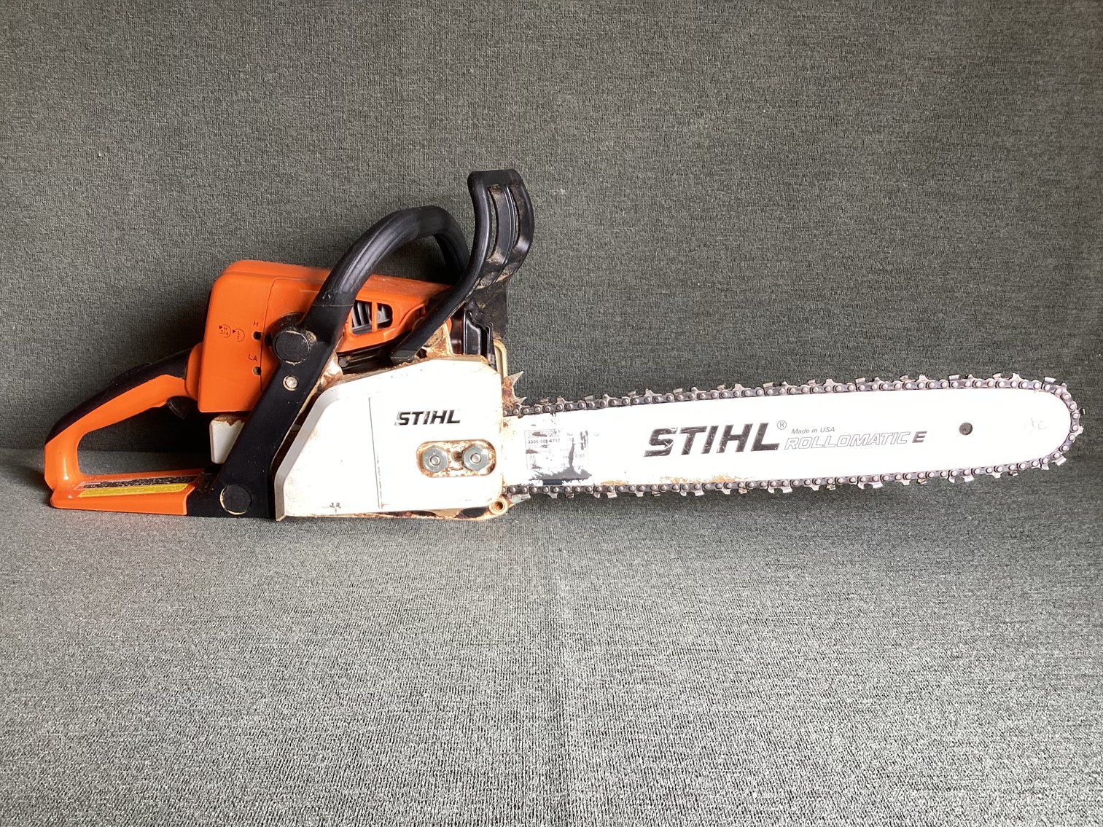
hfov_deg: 58.3
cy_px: 414
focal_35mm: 31
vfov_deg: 45.4
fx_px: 988
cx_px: 552
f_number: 2.4
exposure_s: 1/60
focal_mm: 3.3
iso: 64
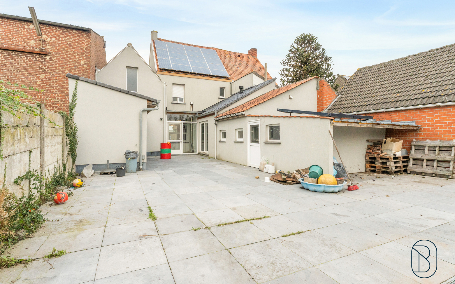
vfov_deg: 64.9
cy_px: 134
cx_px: 223
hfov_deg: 91.1
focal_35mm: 18
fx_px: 223
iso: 1600
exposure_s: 1/500
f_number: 11
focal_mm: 17
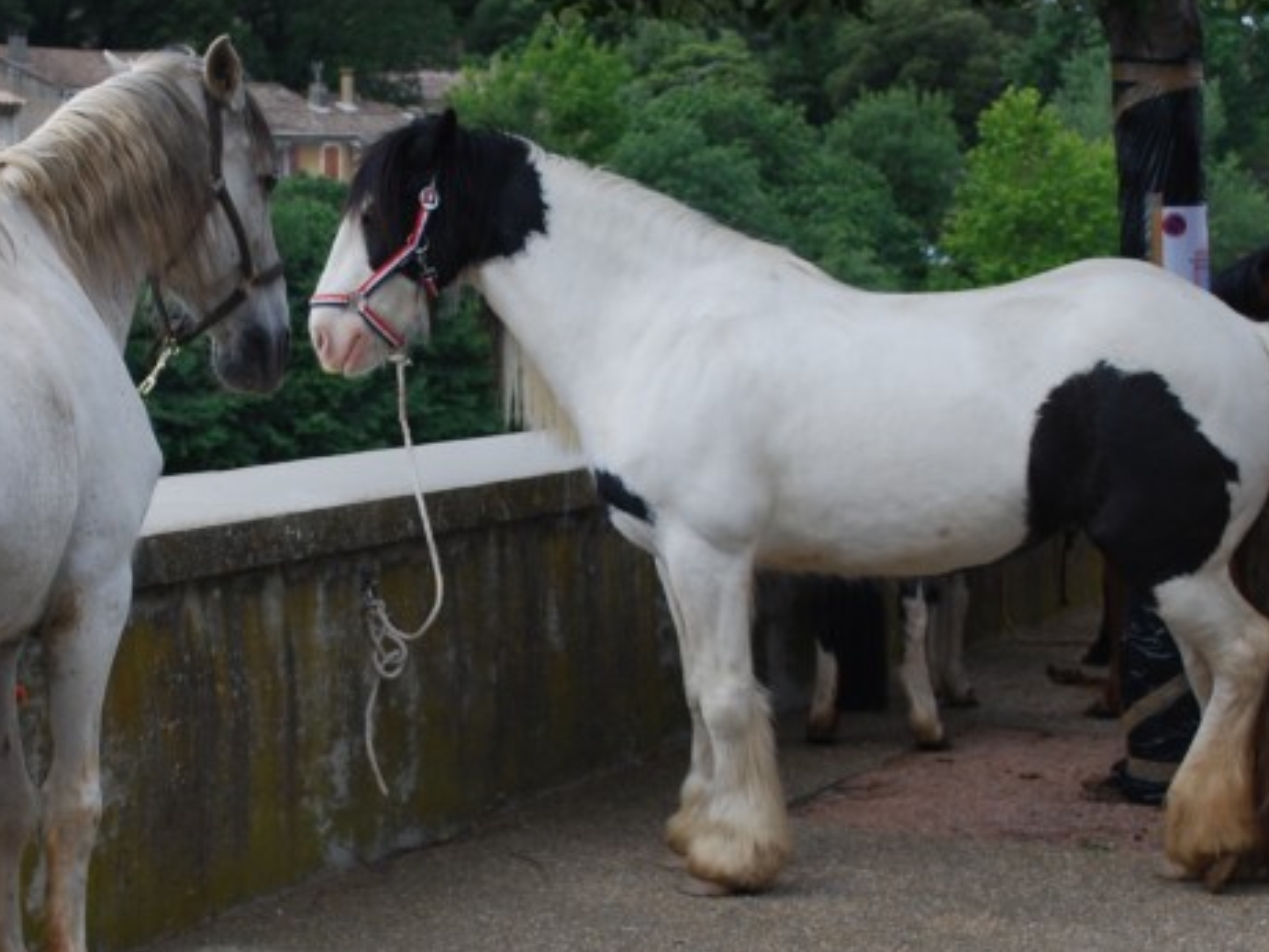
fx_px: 3080
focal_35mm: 84
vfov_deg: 17.6
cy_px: 421
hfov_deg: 23.2
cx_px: 423
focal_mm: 30
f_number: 6.3
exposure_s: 1/160
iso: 100
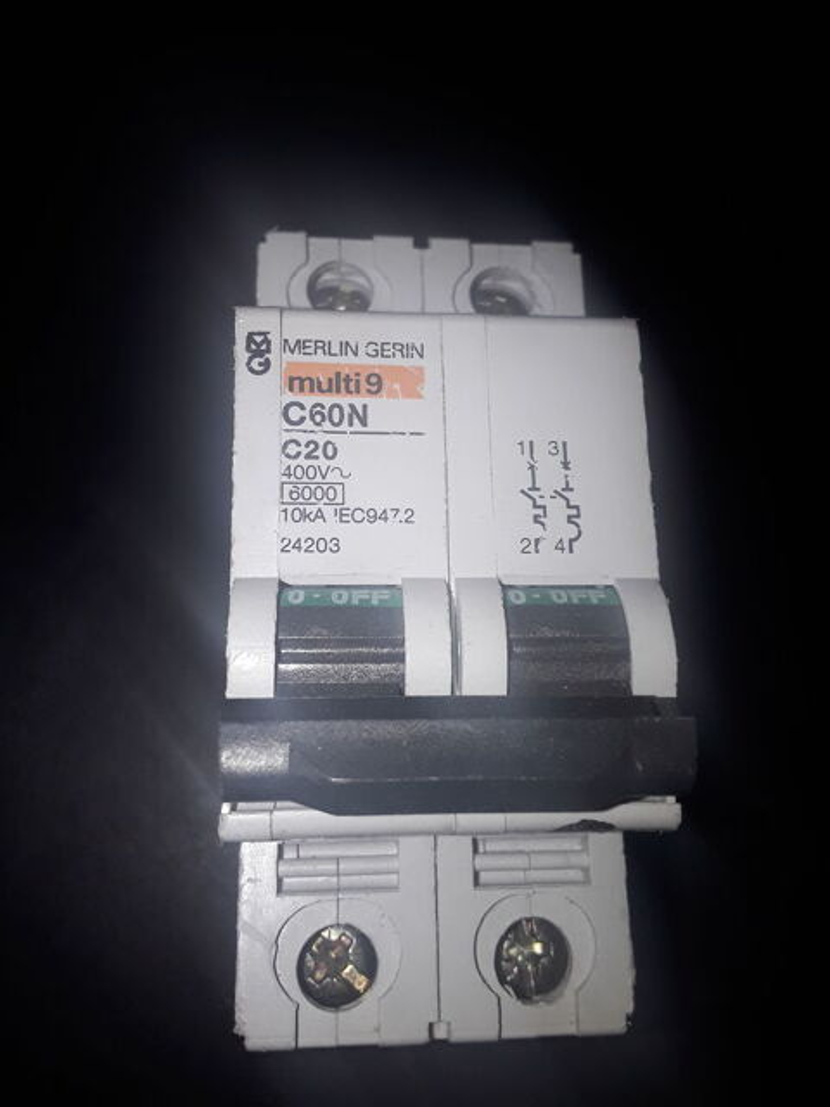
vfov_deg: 65.3
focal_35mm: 27
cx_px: 415
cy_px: 554
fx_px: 863
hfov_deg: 51.4
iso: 40
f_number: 1.9
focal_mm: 2.91
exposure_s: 1/688
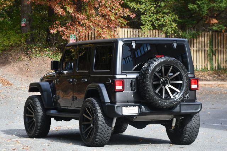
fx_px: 926
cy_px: 76
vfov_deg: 9.3
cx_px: 114
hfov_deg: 14.0
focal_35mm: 147
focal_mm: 98
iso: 200
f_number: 6.3
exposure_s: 1/250
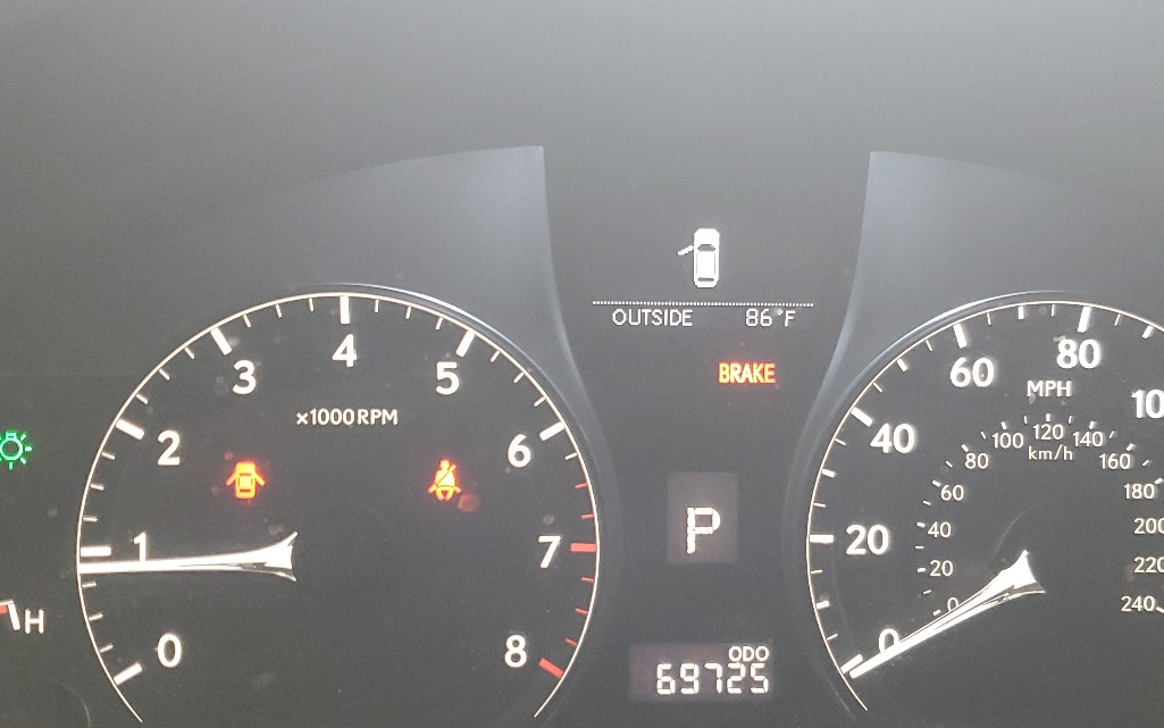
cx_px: 681
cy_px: 412
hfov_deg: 46.0
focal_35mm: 43
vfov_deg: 29.8
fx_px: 1364
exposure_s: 1/60.2
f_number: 1.5
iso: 233
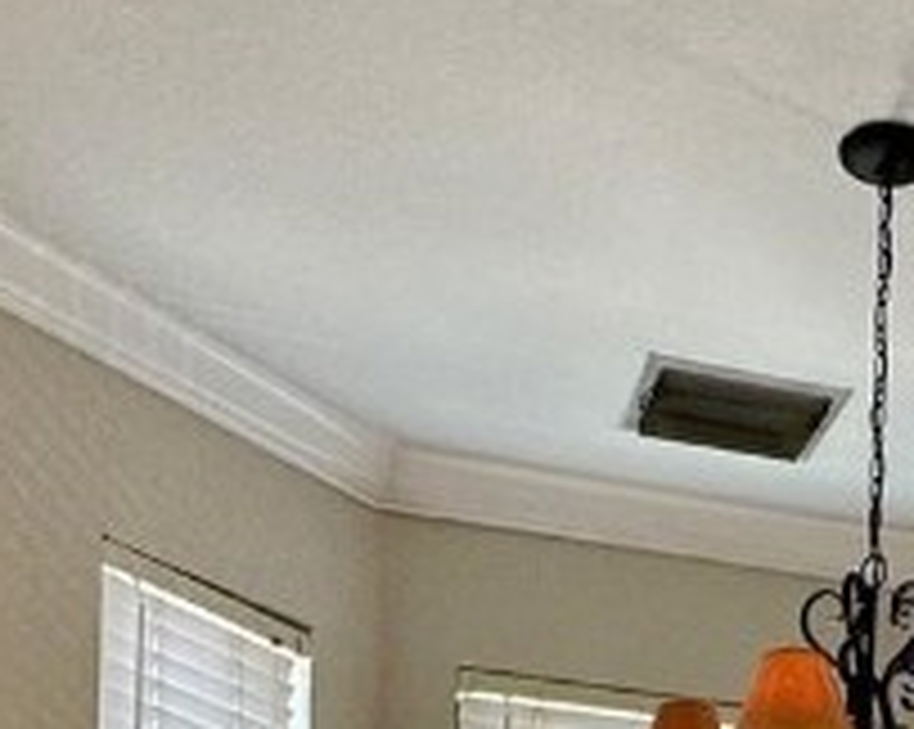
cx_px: 914
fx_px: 1865
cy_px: 1346
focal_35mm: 69
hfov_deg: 26.1
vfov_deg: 17.5
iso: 160
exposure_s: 1/120
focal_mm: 2.22
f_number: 2.2
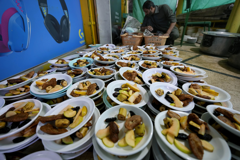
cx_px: 120
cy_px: 80
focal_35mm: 16
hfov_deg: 96.7
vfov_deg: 73.7
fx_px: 107
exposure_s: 1/80
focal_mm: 16
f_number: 2.8
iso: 1000
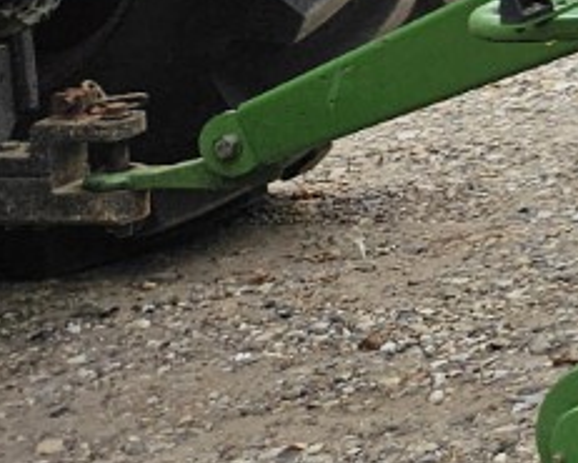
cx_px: 1747
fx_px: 2396
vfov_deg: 10.3
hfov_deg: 10.1
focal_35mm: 140
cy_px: -408
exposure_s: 1/487
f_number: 1.8
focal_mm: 5.4
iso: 40
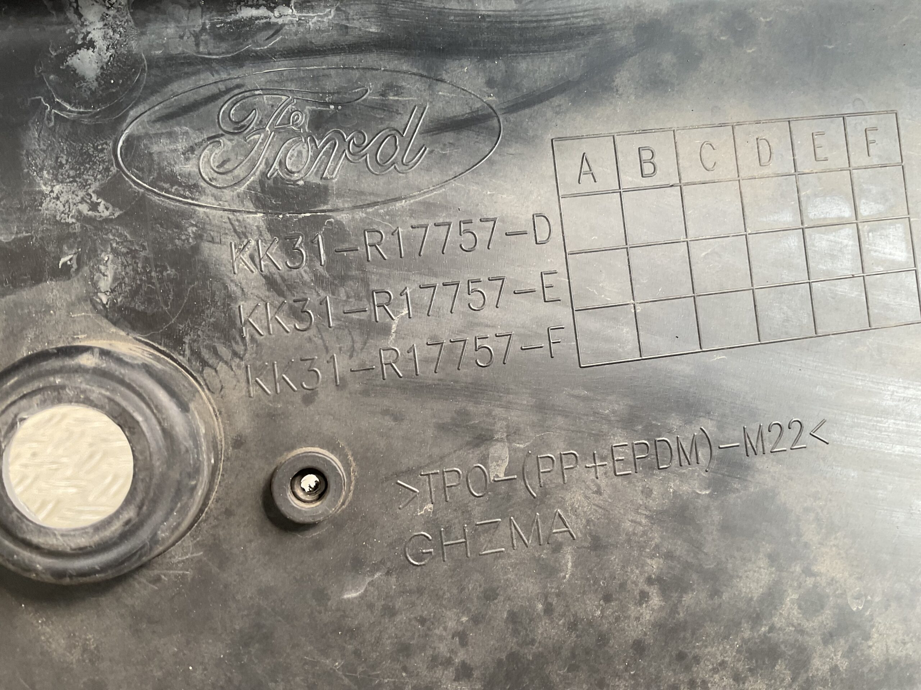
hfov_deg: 61.7
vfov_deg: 48.2
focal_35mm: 29
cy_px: 345
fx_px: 772
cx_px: 460
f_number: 1.8
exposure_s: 1/100
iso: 50
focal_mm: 3
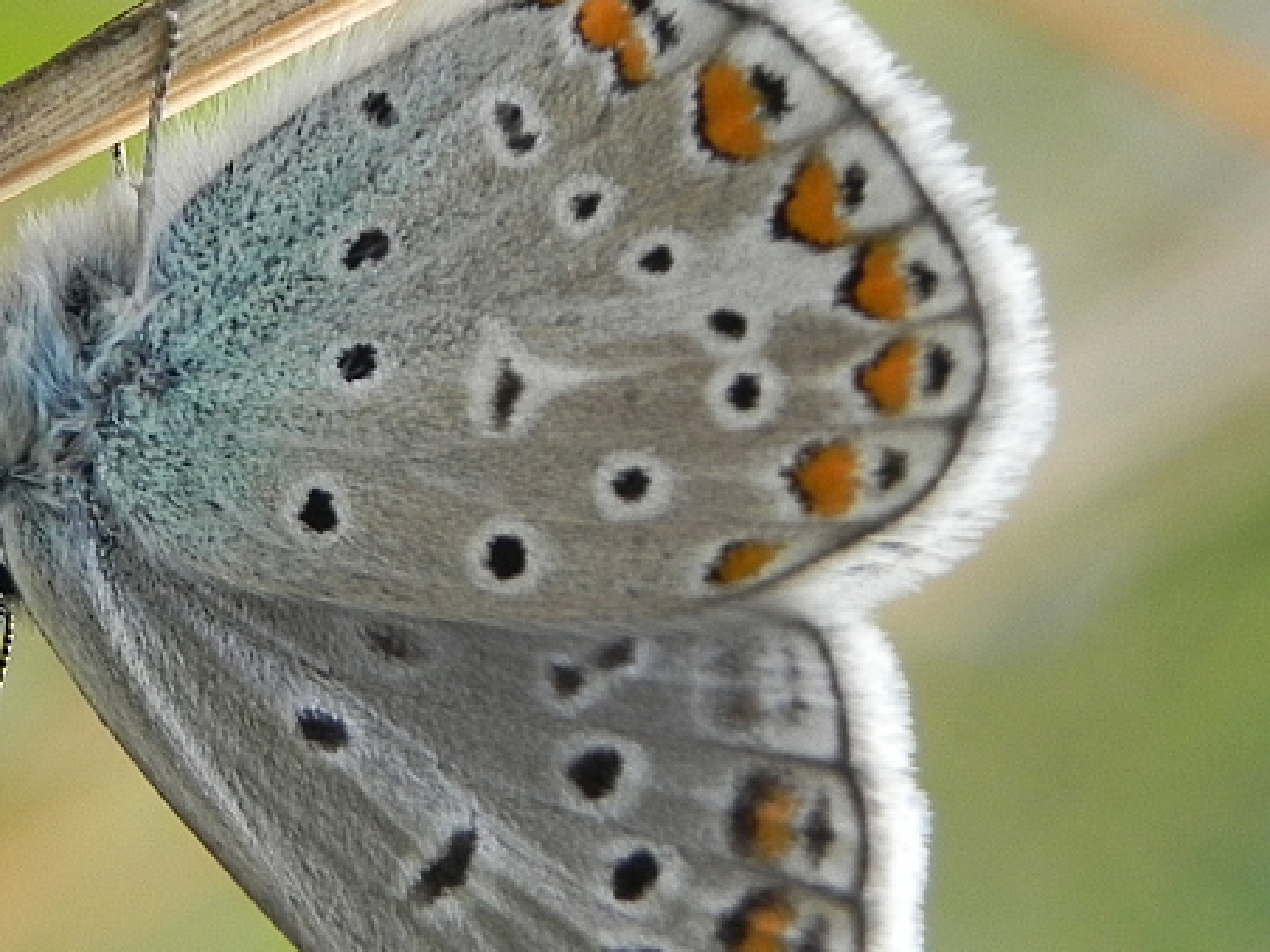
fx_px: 7888
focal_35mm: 215
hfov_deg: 9.2
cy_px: 750
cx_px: 84
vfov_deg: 6.9
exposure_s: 1/159
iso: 160
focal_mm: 16.9
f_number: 4.5
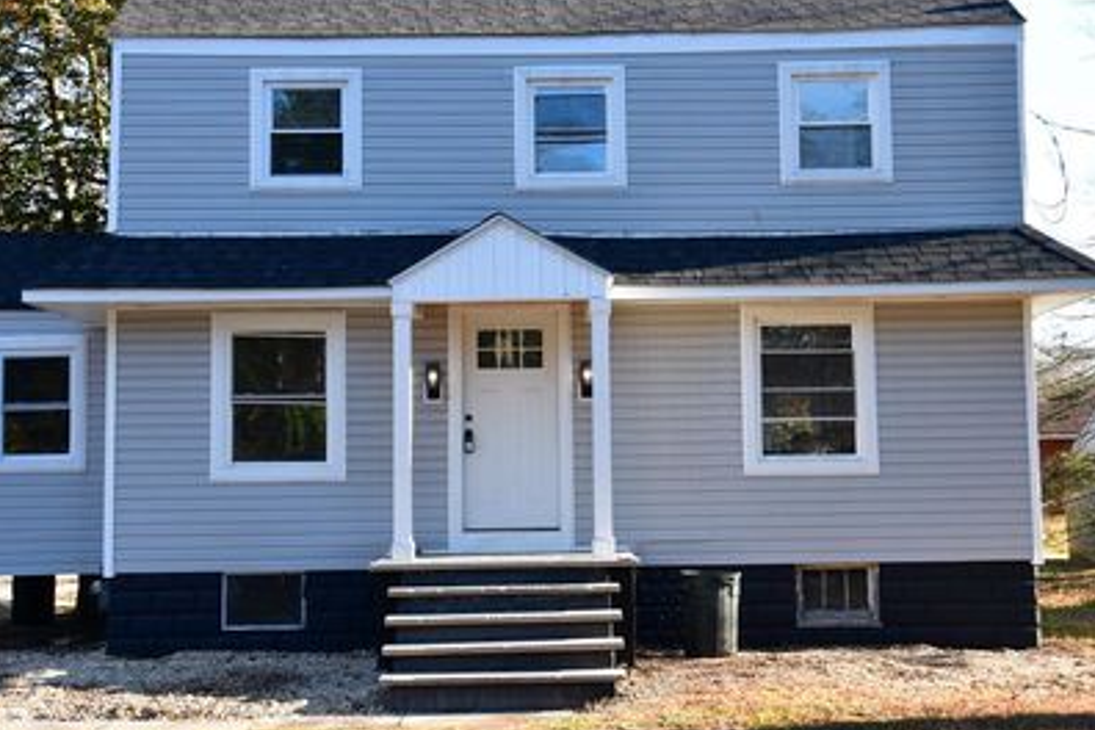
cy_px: 328
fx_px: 1612
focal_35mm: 53
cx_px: 553
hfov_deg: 37.5
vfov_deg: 25.5
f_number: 8
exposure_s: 1/60
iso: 100
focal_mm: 28
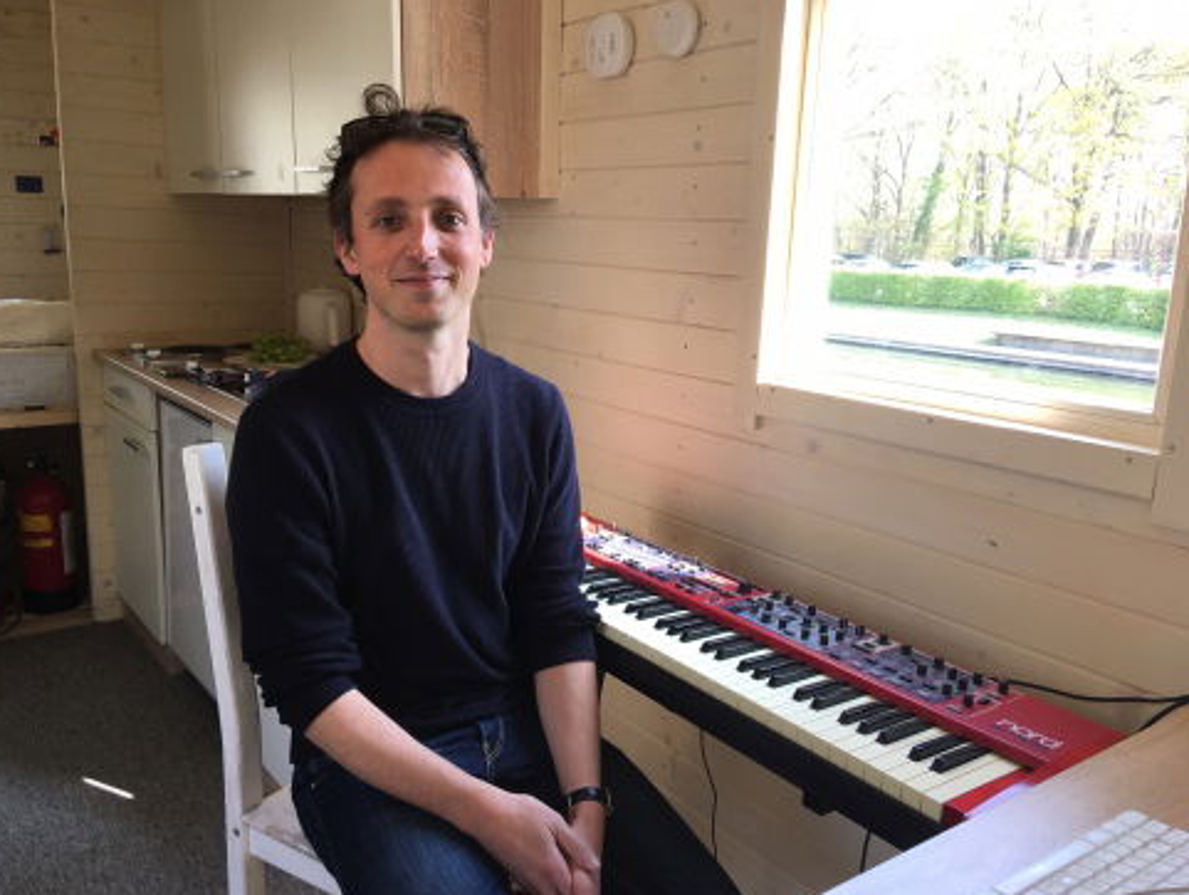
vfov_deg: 46.9
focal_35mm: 30
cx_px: 581
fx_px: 1032
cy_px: 456
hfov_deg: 59.9
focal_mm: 4.15
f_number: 2.2
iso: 25
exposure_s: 1/50
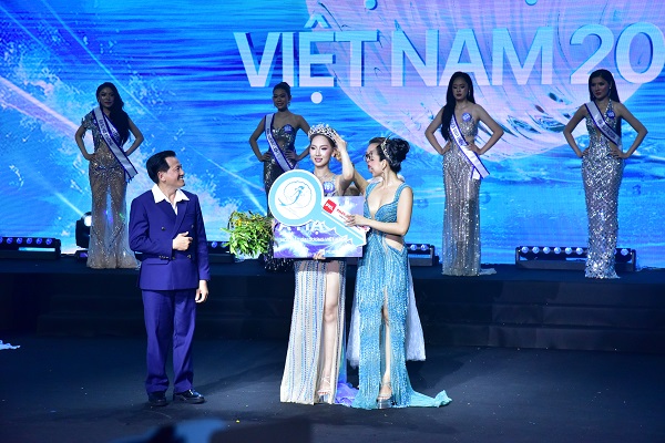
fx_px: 1755
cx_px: 332
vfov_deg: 14.4
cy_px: 222
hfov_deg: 21.5
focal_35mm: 95
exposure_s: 1/500
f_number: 9
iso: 3200
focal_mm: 95
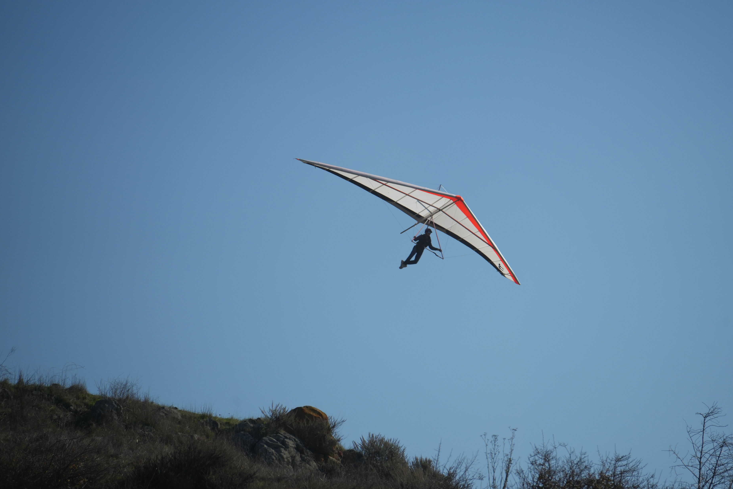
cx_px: 419
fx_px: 7167
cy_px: 238
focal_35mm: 352
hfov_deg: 5.9
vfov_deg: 3.9
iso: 250
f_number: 7.1
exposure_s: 1/2000
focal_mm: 300
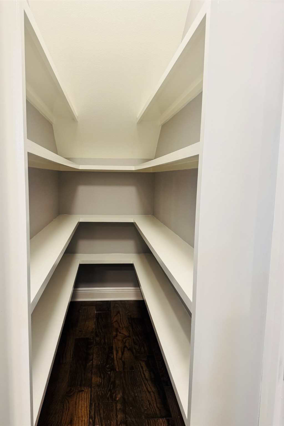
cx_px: 124
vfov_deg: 71.5
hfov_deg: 51.1
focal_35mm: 25
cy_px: 213
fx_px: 296
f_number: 1.78
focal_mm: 6.76
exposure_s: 1/60
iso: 160
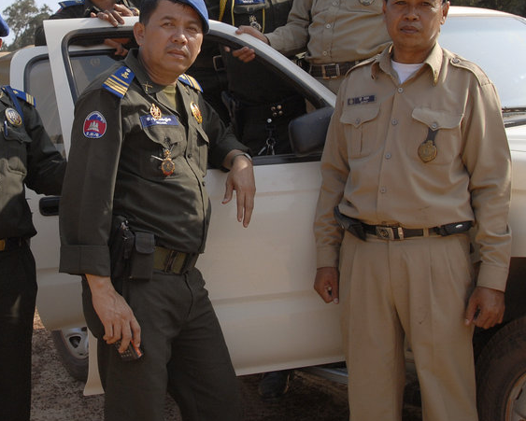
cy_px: 116
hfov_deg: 23.2
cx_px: 212
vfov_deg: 18.6
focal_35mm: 82
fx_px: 1277
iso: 200
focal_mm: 32
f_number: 5.6
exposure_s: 1/640
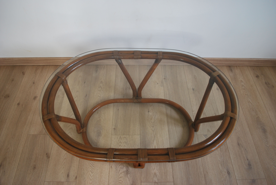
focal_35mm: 27
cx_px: 138
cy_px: 92
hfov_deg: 67.3
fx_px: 207
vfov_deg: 48.0
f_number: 3.5
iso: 250
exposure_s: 1/30
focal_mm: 18
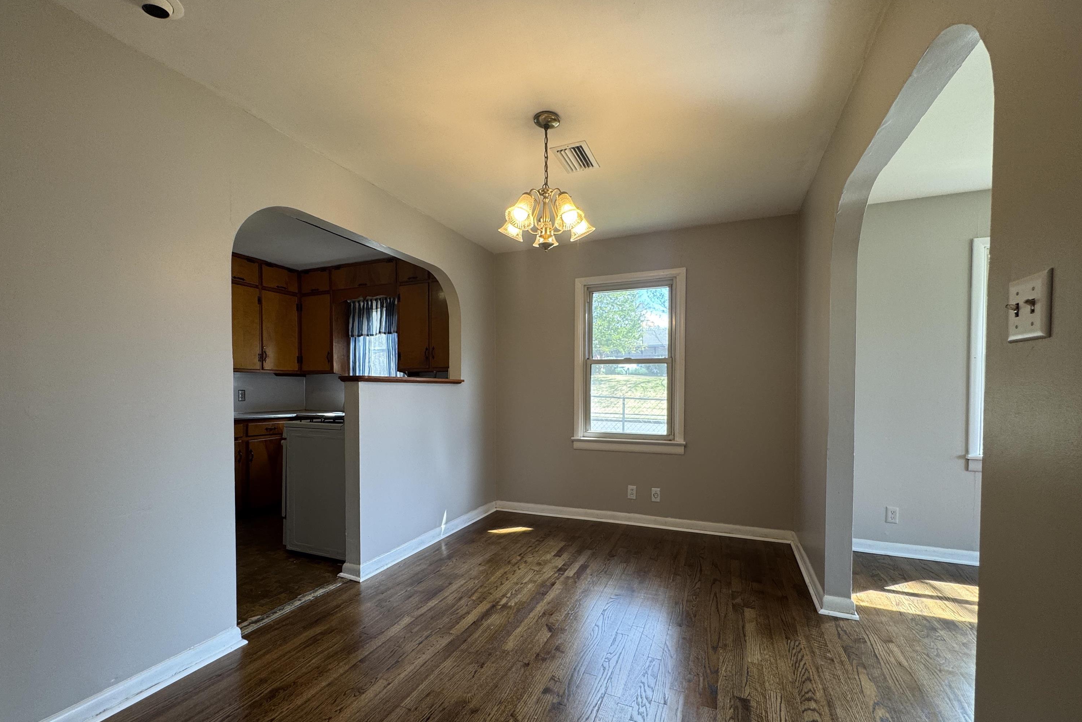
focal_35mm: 15
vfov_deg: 77.1
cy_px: 397
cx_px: 538
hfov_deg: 100.4
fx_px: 451
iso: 125
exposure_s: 1/120
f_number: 2.2
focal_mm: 2.22
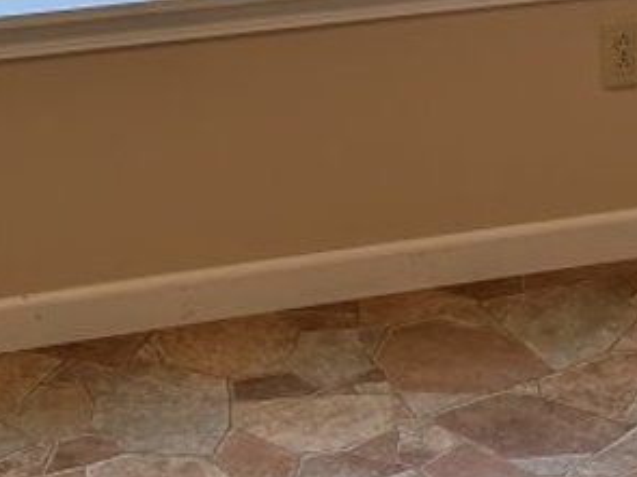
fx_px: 2263
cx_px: 483
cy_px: -126
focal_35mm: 123
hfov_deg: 15.9
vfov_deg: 11.7
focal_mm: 6.86
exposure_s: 1/120
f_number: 1.78
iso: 100
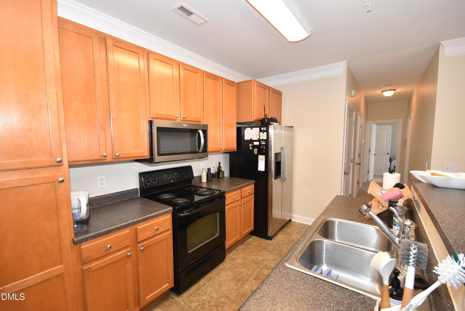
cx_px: 232
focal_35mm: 15
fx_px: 194
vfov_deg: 77.4
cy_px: 156
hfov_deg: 100.3
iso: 1600
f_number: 8
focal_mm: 10
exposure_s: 1/60
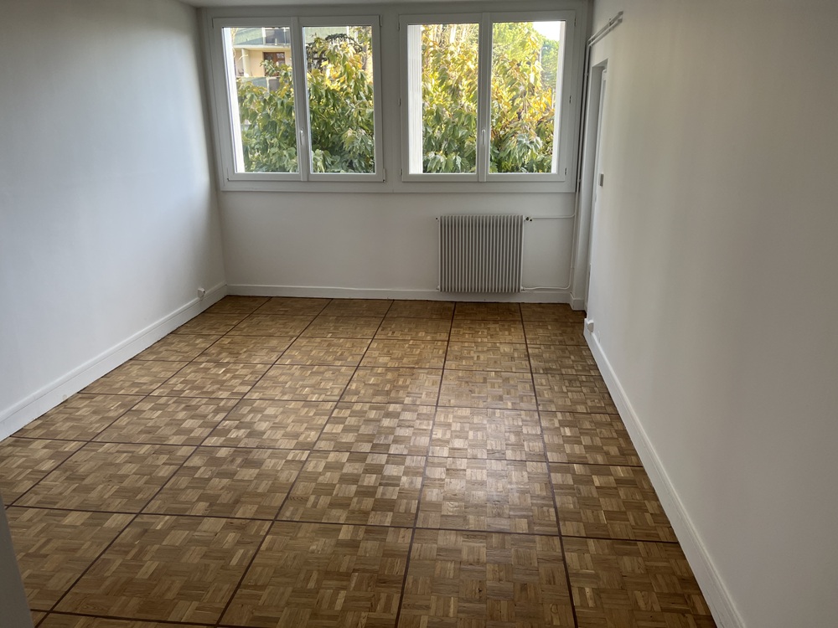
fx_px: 629
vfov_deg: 53.1
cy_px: 314
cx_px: 419
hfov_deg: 67.3
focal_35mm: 26
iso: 80
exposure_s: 1/122
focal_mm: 5.1
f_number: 1.6
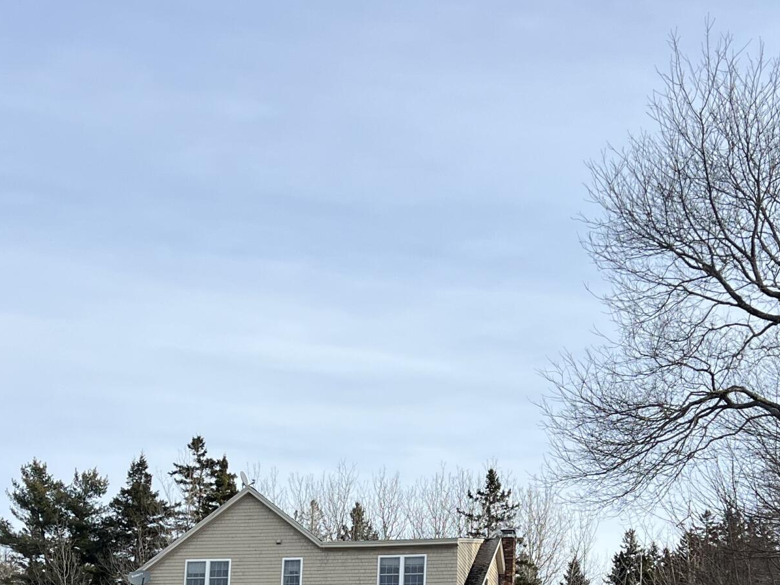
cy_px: 647
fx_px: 1465
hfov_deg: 29.8
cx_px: 391
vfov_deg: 21.4
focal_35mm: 65
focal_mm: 5.7
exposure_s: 1/2513
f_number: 1.5
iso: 50
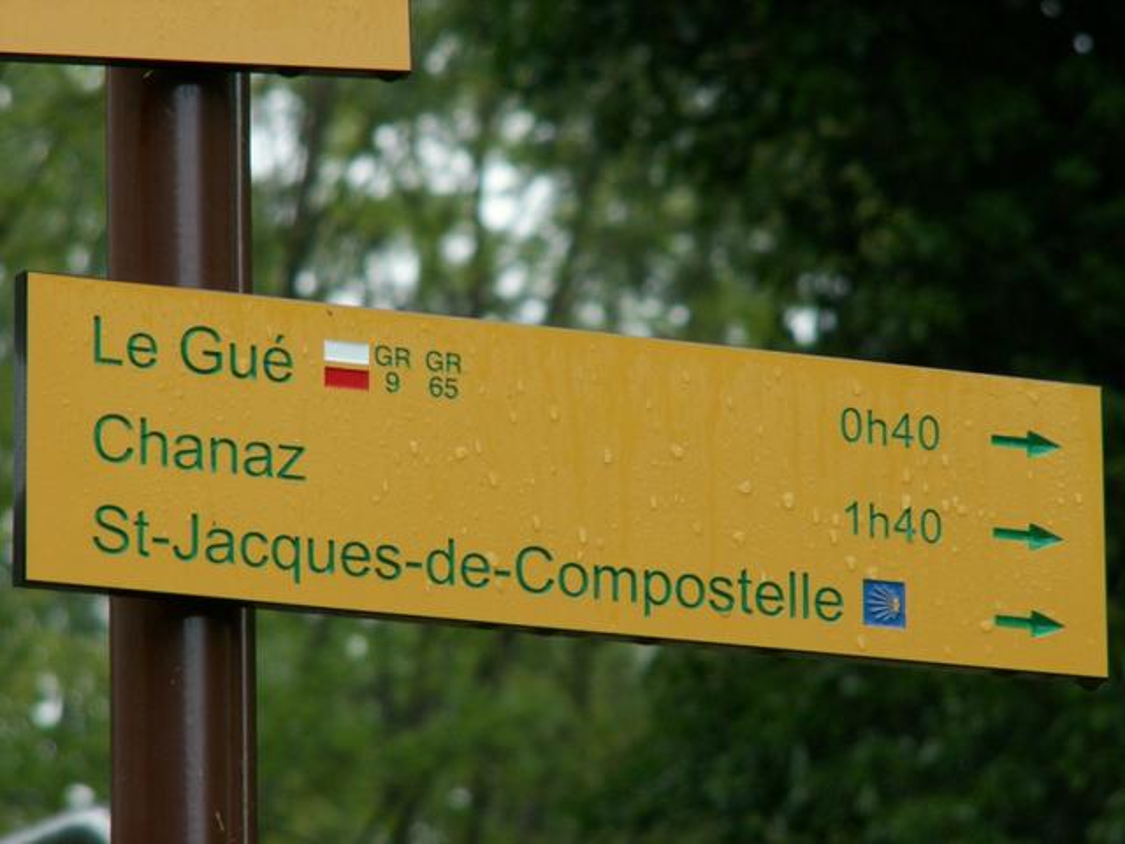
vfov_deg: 5.7
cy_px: 422
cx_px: 562
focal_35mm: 263
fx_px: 8547
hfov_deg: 7.5
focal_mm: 43.07
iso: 80
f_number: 4
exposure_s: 1/60
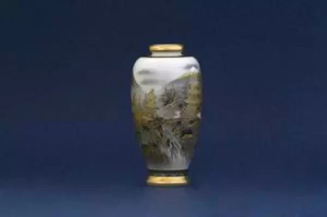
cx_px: 164
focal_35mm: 60
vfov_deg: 22.5
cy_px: 108
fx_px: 544
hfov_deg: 33.4
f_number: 2.1
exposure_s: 1/2
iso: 125
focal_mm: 40
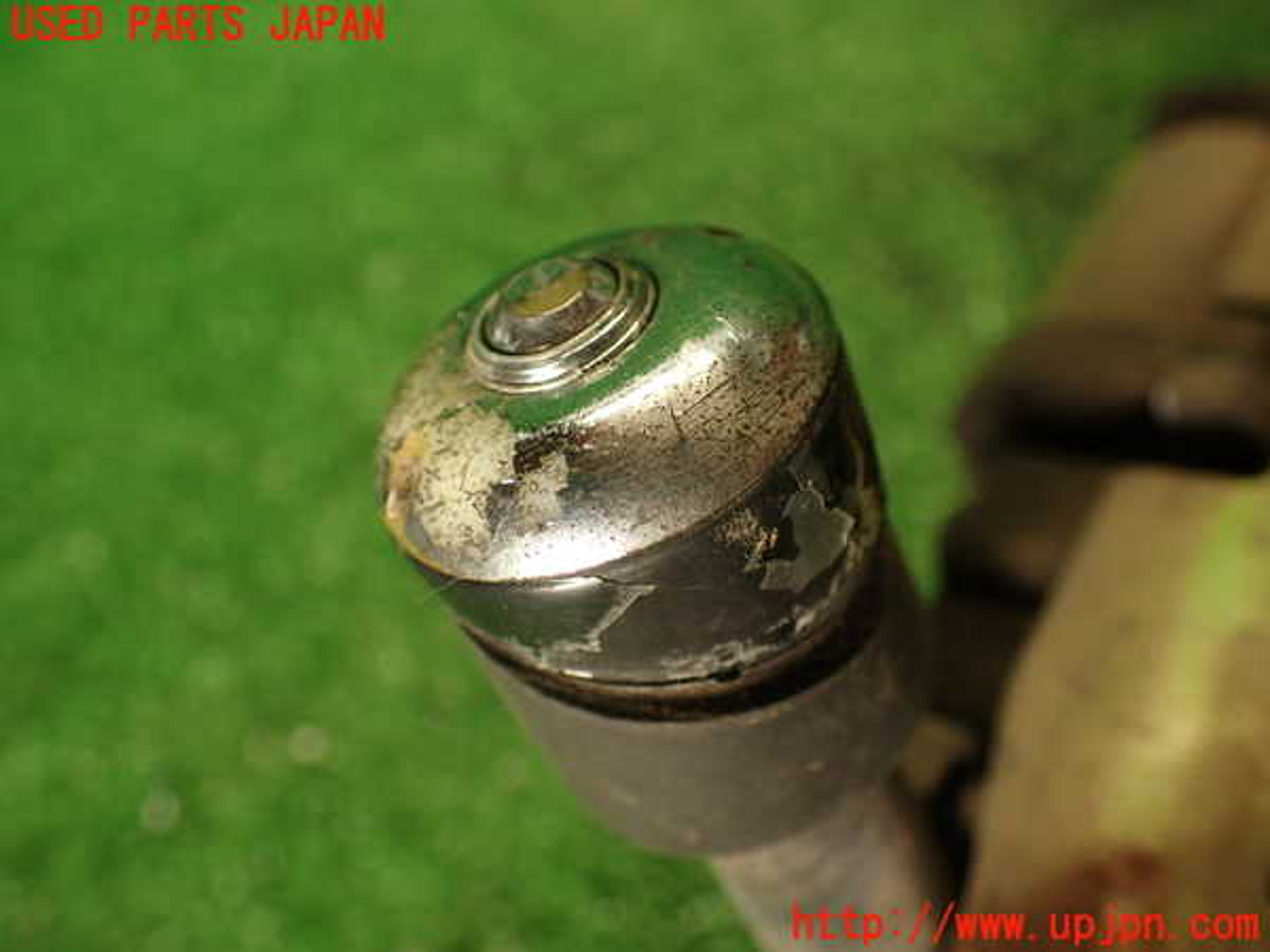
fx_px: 1174
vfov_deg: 44.2
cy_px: 476
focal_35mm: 32
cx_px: 635
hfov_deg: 56.8
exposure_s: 1/50
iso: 200
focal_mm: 5.79
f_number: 2.4
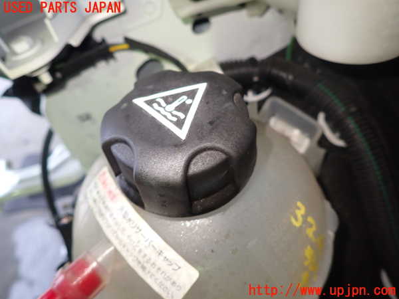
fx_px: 288
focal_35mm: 25
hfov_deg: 69.4
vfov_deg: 54.9
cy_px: 150
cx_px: 200
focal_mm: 4.5
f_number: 2
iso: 200
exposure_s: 1/30
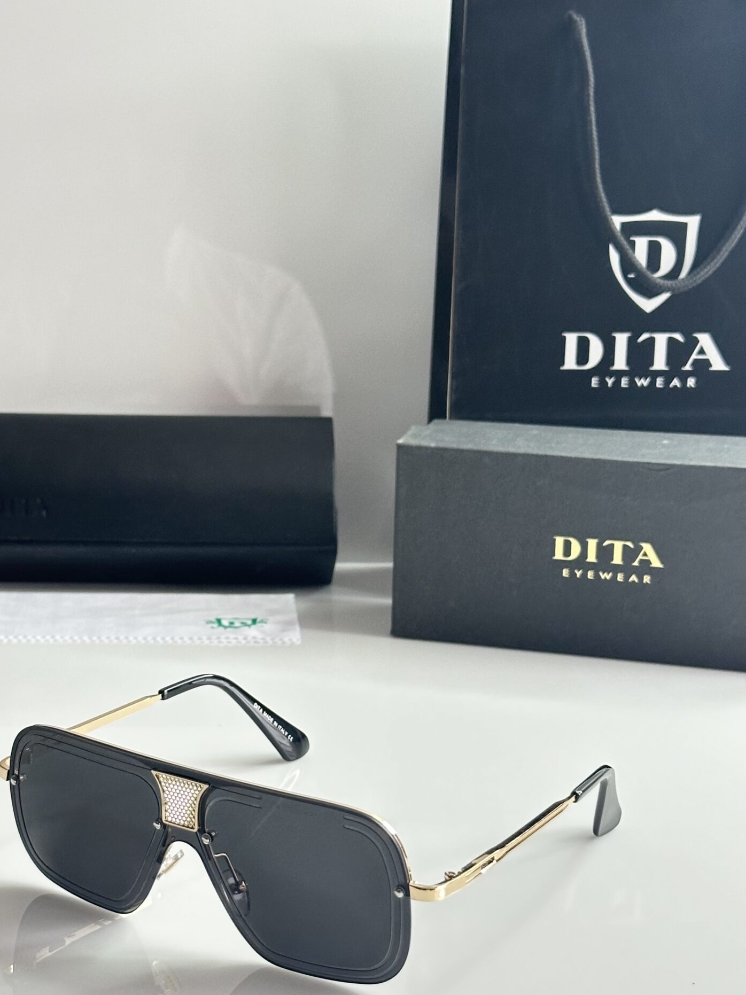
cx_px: 236
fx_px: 1897
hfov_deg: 22.1
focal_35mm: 66
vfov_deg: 29.3
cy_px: 618
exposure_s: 1/60
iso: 200
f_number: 1.78
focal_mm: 6.86
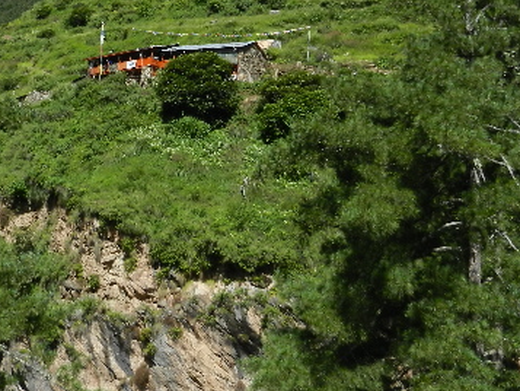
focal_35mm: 56
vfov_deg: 25.7
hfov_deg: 34.1
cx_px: 188
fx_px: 842
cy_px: 83
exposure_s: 1/1600
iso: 160
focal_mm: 4.5
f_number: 3.5
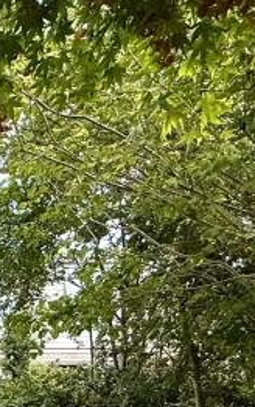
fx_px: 644
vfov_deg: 31.5
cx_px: -291
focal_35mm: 58
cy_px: 438
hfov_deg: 16.0
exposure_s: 1/1464
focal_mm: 2.22
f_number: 2.2
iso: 50
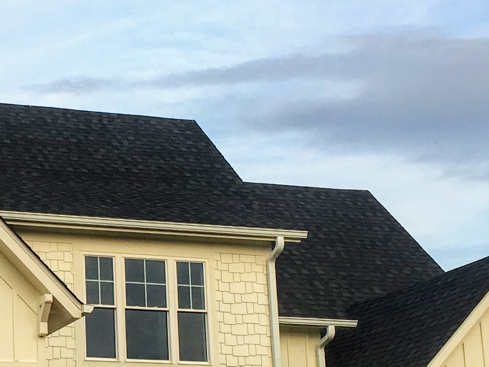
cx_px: -18
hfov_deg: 19.5
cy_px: 332
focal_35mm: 97
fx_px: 1370
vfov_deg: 15.1
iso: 25
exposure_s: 1/270
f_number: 2.2
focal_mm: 4.15
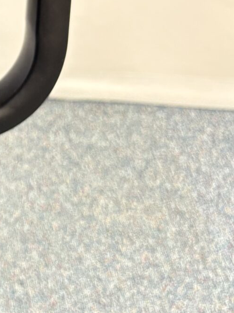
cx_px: -201
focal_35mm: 100
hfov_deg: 13.2
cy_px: 10
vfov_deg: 19.2
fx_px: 902
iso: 160
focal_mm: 5.96
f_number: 1.6
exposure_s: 1/60
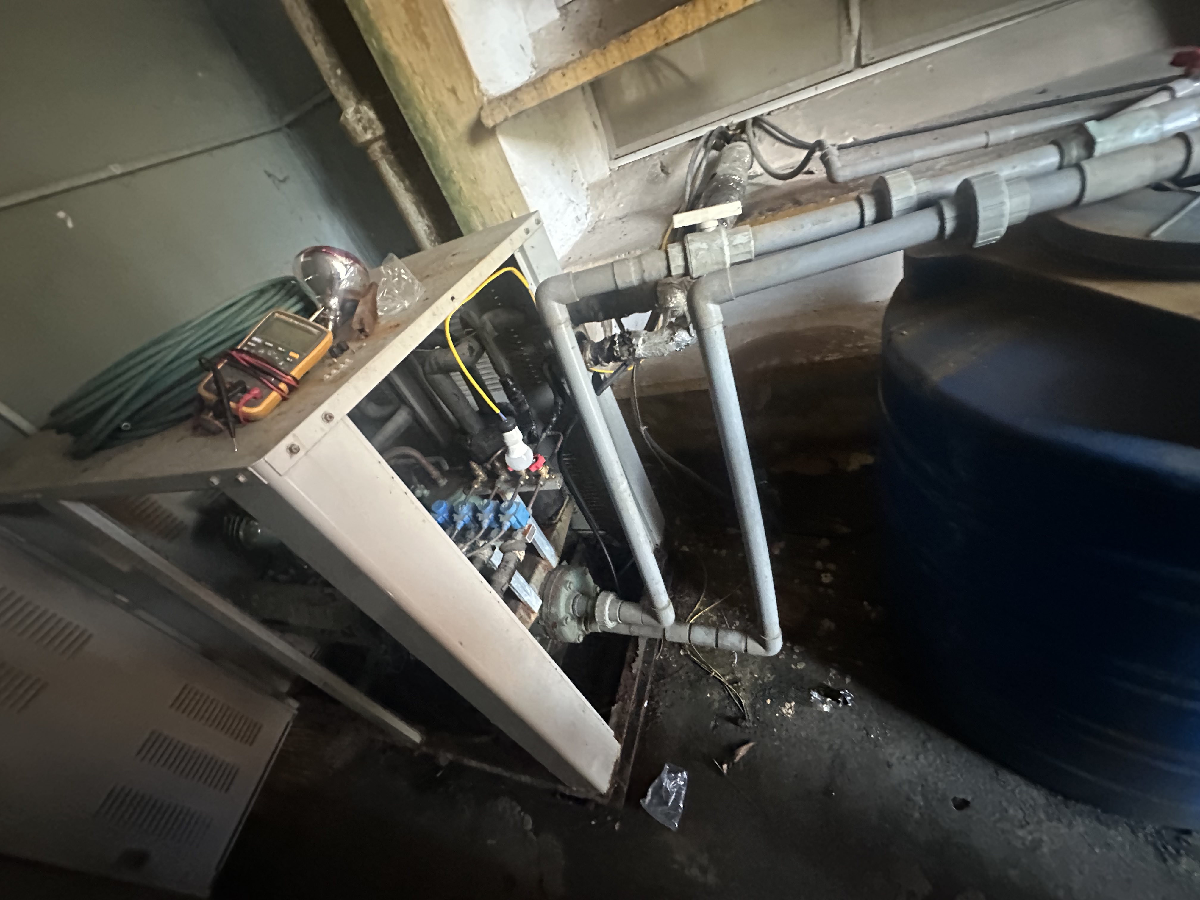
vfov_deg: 85.7
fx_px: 485
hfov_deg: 102.1
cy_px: 450
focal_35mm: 14
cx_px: 600
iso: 1250
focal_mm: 2.22
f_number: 2.2
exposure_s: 1/45
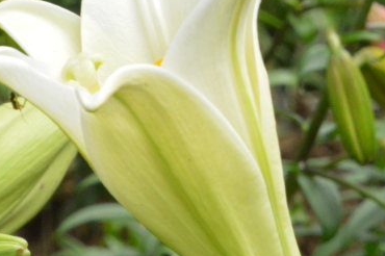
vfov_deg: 1.8
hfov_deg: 2.7
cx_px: 461
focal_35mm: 768
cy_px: 123
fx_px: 8210
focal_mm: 185
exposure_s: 1/250
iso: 3200
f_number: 18
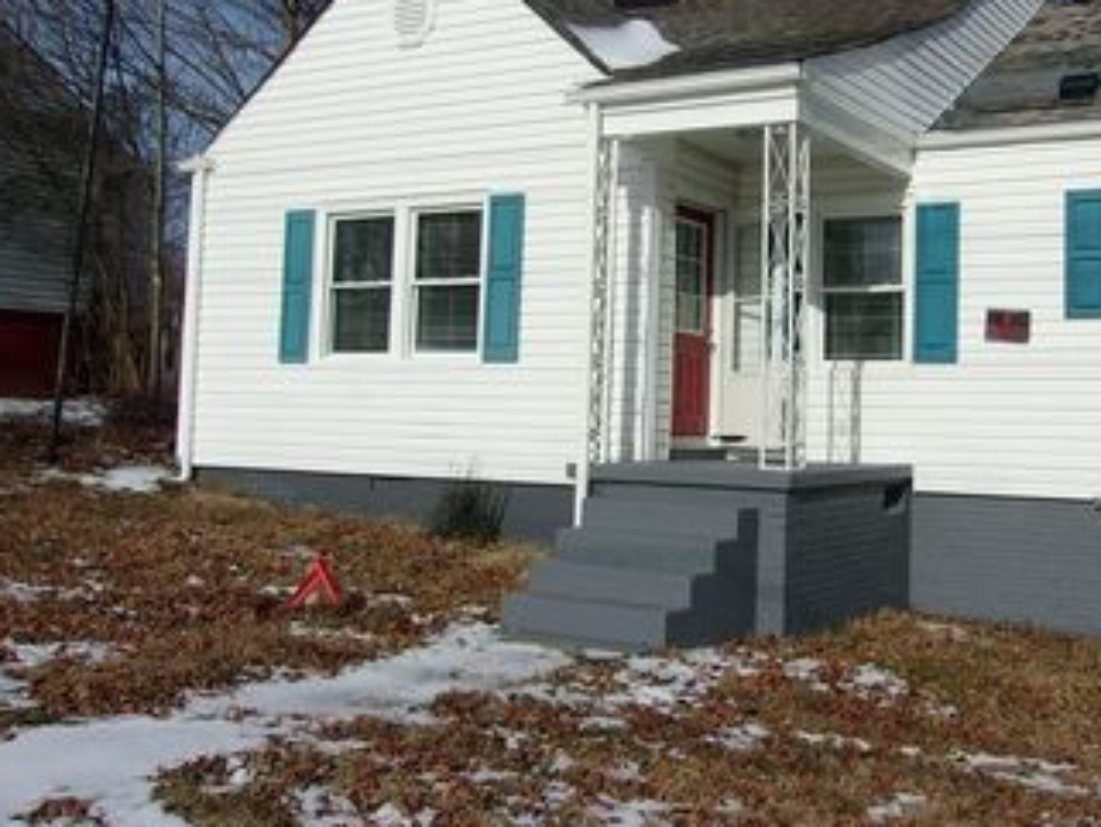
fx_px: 1336
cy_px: 317
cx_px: 758
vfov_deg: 34.2
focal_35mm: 42
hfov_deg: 44.0
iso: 80
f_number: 10.4
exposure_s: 1/210
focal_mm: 4.9
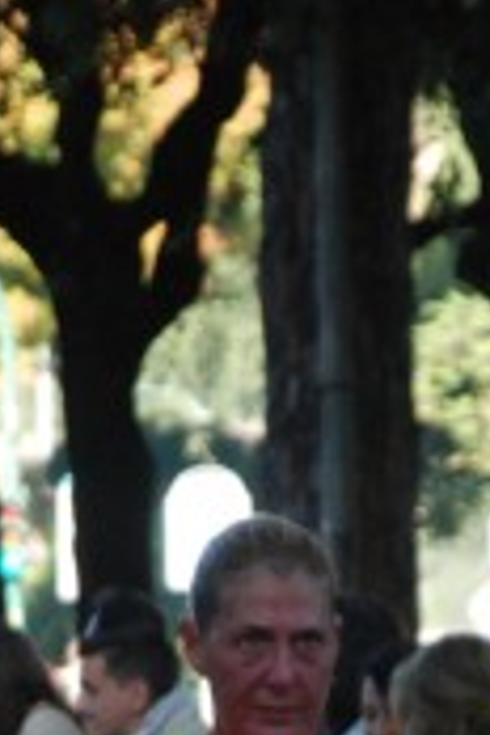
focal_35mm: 494
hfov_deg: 2.8
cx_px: 315
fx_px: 10080
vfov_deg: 4.1
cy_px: 1233
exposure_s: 1/400
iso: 1000
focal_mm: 95
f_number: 5.6
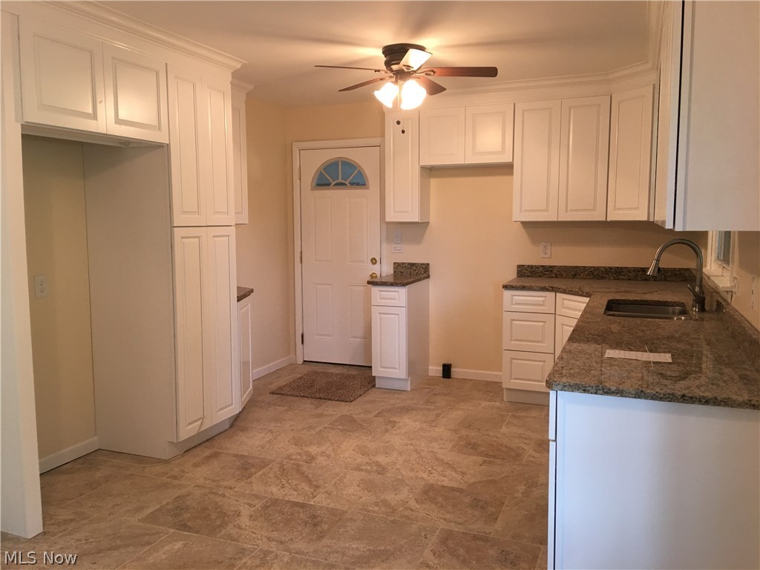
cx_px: 380
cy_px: 285
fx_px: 637
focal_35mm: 29
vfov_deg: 48.2
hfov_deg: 61.7
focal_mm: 4.15
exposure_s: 1/15
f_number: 2.2
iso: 32
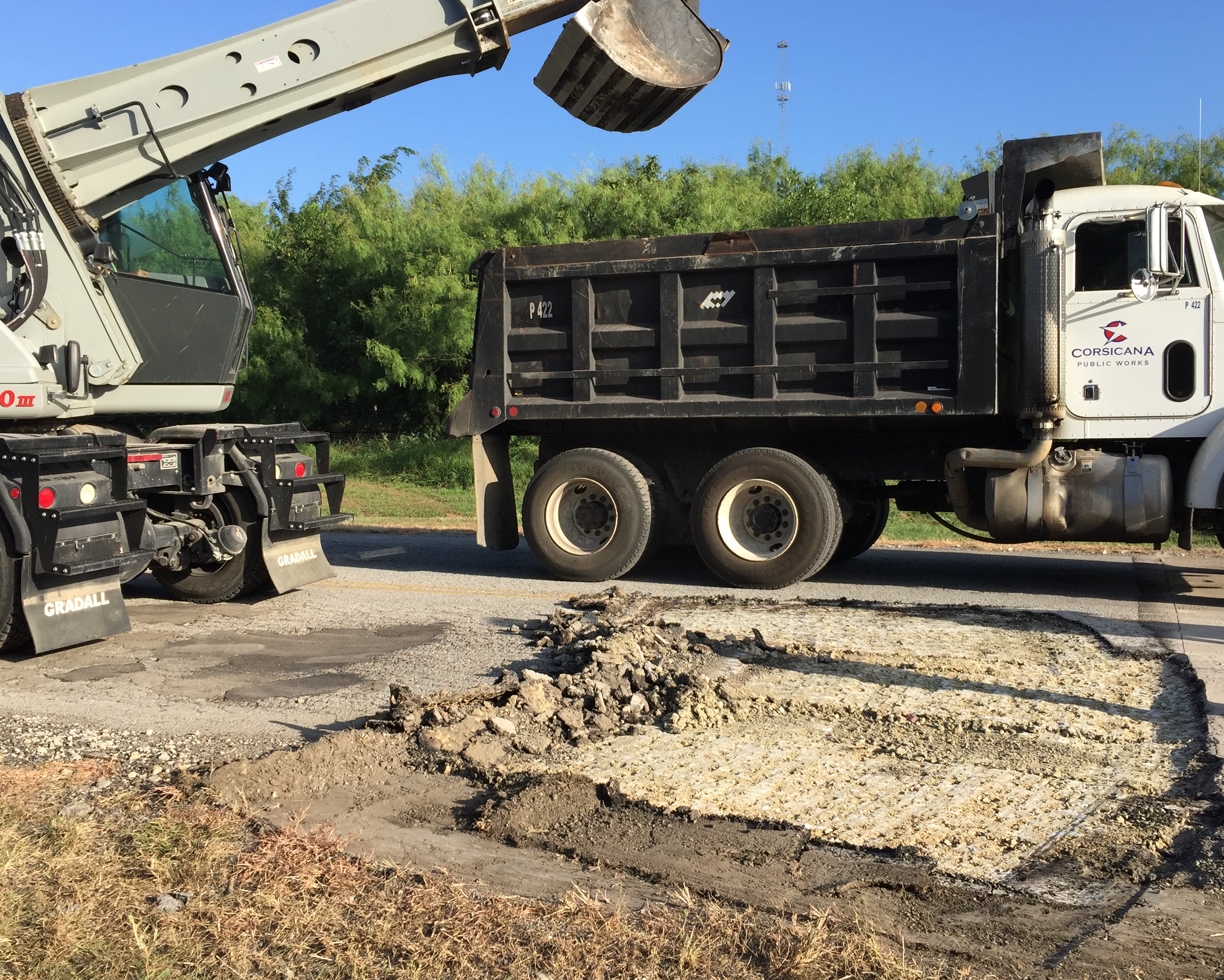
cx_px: 605
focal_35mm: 34
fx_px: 1232
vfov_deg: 43.4
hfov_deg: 52.8
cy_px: 487
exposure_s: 1/1099
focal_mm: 4.15
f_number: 2.2
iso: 32
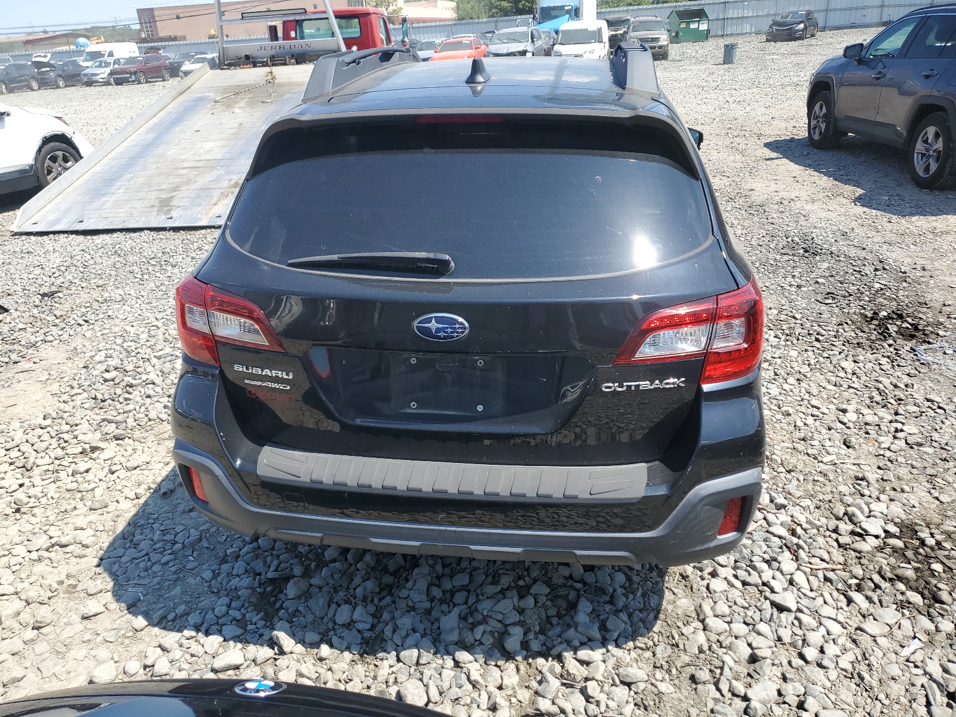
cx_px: 478
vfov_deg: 53.1
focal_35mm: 26
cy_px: 358
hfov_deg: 67.3
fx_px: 718
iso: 50
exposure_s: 1/1667
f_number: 1.5
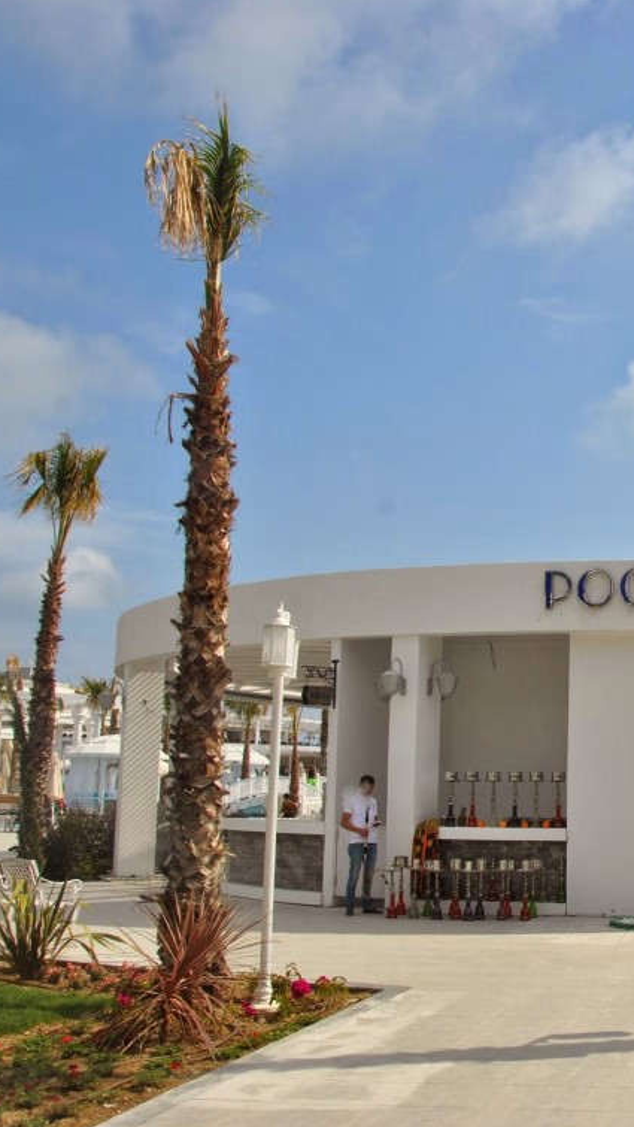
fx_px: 1284
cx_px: 739
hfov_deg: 25.2
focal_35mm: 43
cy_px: 569
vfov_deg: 47.3
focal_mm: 18
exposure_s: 1/320
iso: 100
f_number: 9
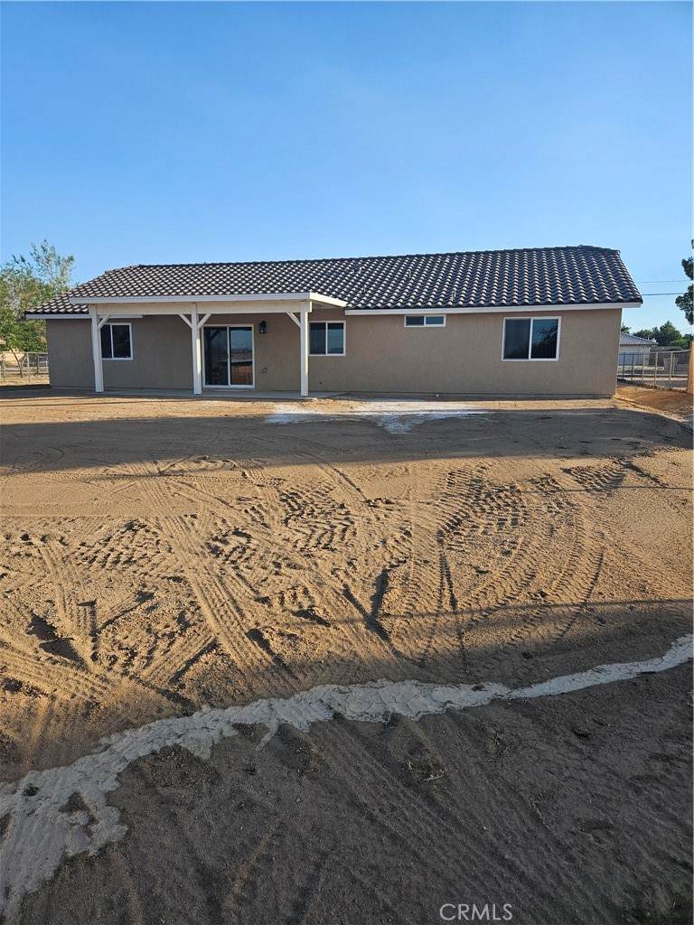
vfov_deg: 73.9
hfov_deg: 58.9
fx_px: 615
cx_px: 347
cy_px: 462
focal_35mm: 23
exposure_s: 1/1358
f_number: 1.8
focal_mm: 5.4
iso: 40
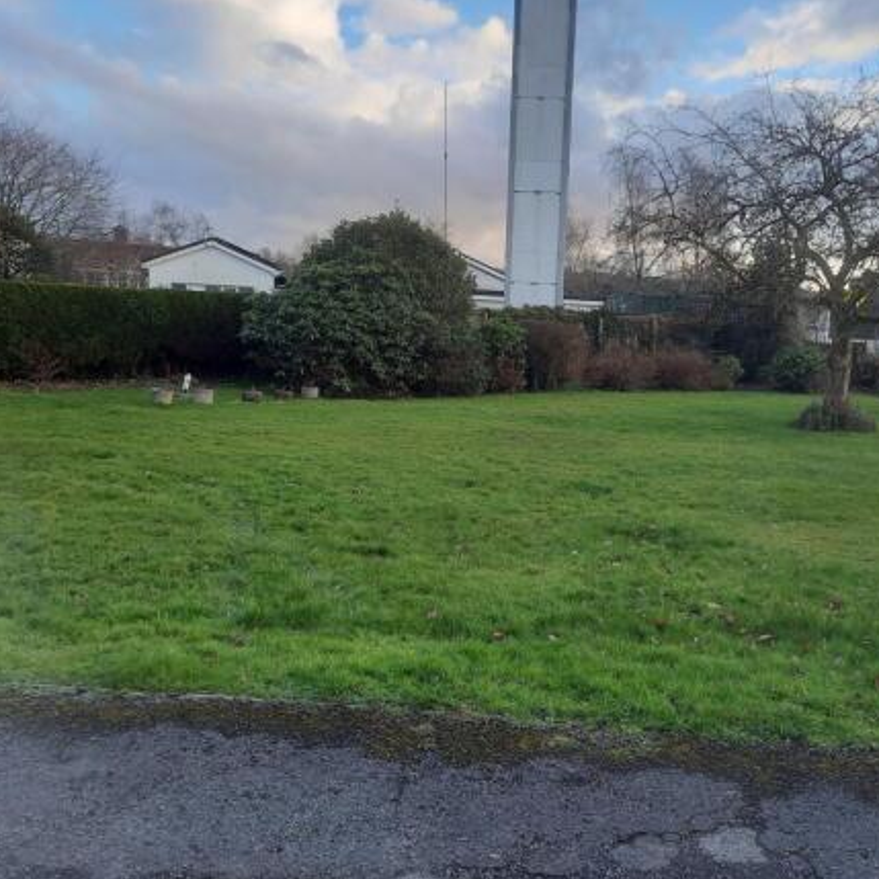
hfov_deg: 53.4
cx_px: 554
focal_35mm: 30
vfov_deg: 54.0
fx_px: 862
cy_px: 444
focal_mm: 4.6
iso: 32
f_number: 2
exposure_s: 1/100
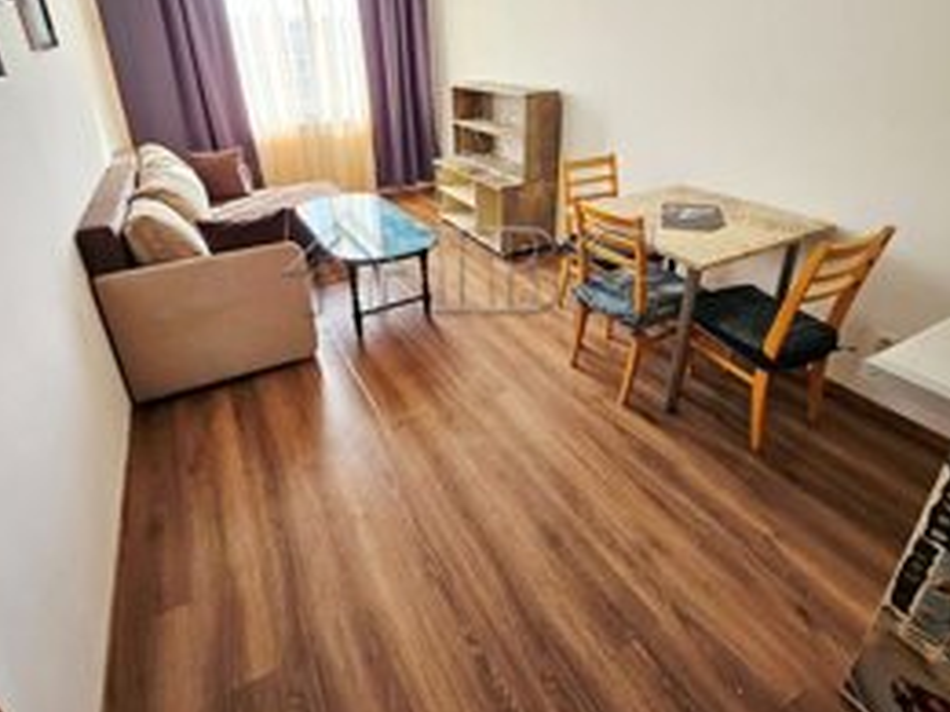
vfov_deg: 70.8
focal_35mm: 18
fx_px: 494
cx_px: 471
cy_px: 281
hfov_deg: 87.8
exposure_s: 1/50
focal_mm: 1.7
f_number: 2.2
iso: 80
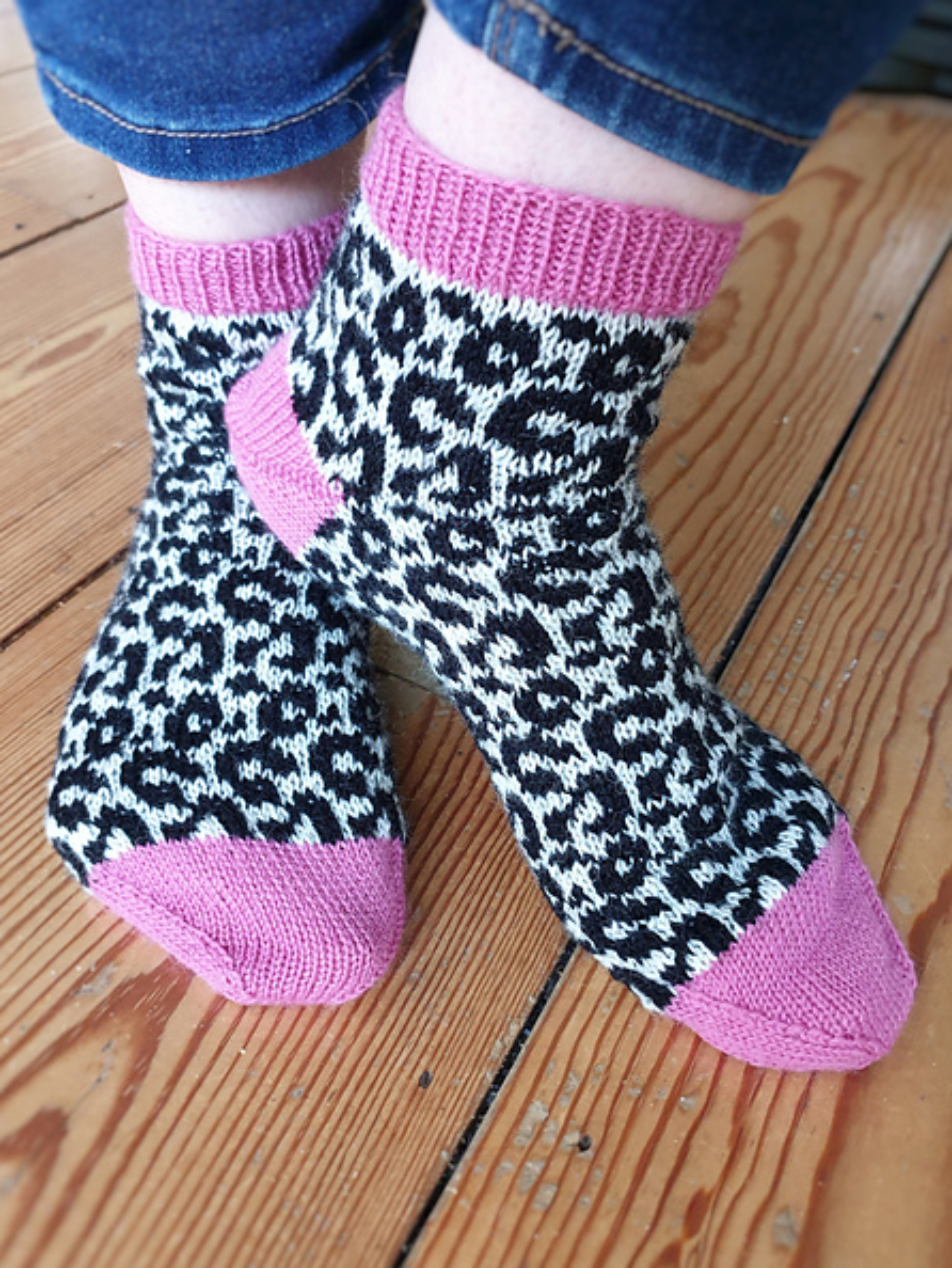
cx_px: 453
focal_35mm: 28
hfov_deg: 49.8
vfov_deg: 63.4
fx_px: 1026
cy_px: 636
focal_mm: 4.3
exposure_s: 1/50
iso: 250
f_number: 1.5
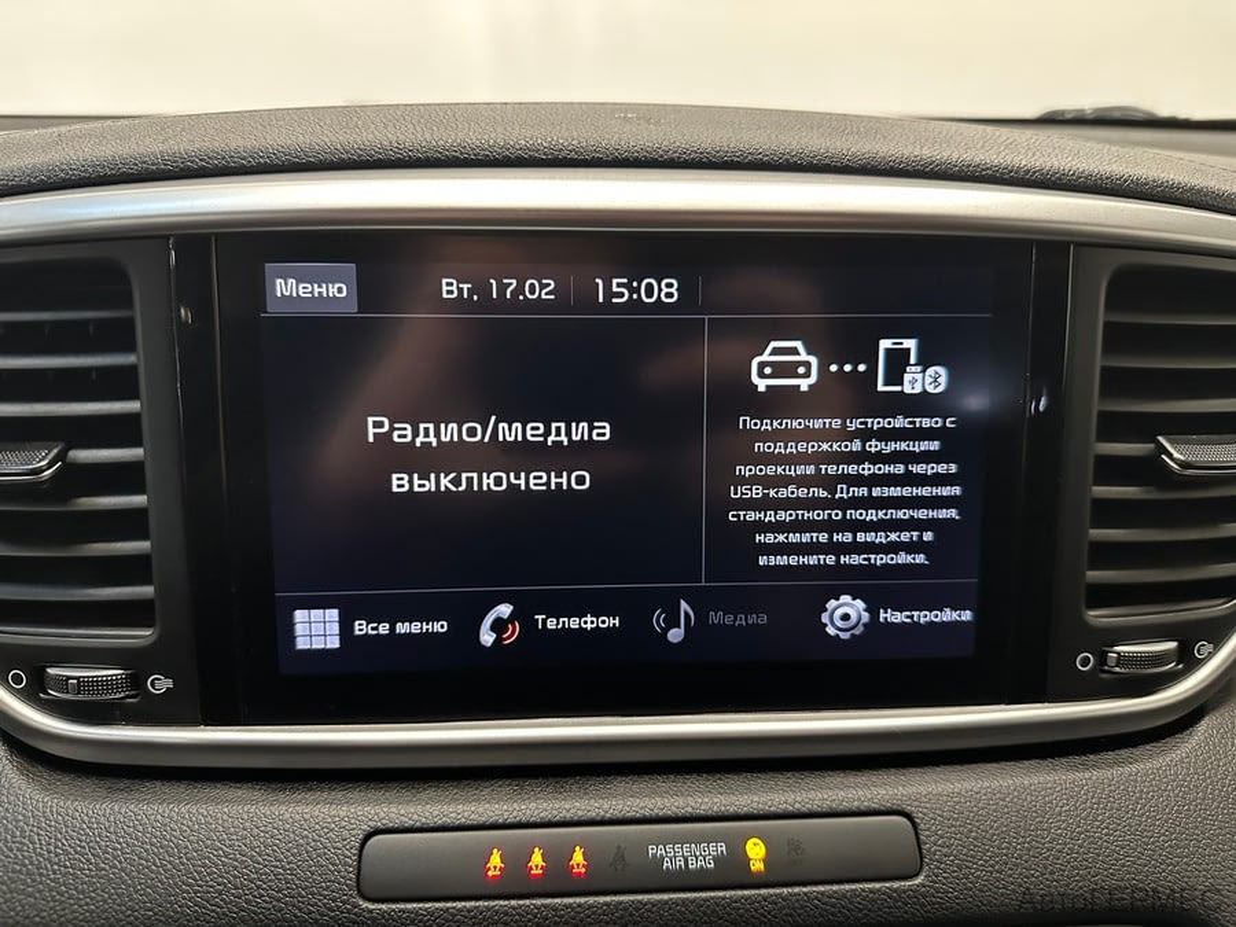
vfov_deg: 56.8
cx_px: 618
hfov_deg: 71.6
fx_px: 857
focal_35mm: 24
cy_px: 464
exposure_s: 1/50
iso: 800
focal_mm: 6.86
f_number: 1.78
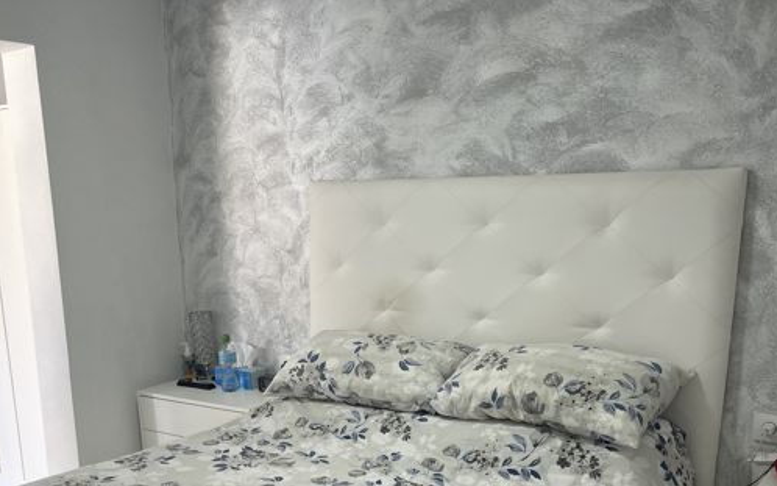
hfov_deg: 50.3
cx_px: 336
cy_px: 398
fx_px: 826
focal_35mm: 39
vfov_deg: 31.8
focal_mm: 4.2
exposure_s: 1/121
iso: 80
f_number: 1.6
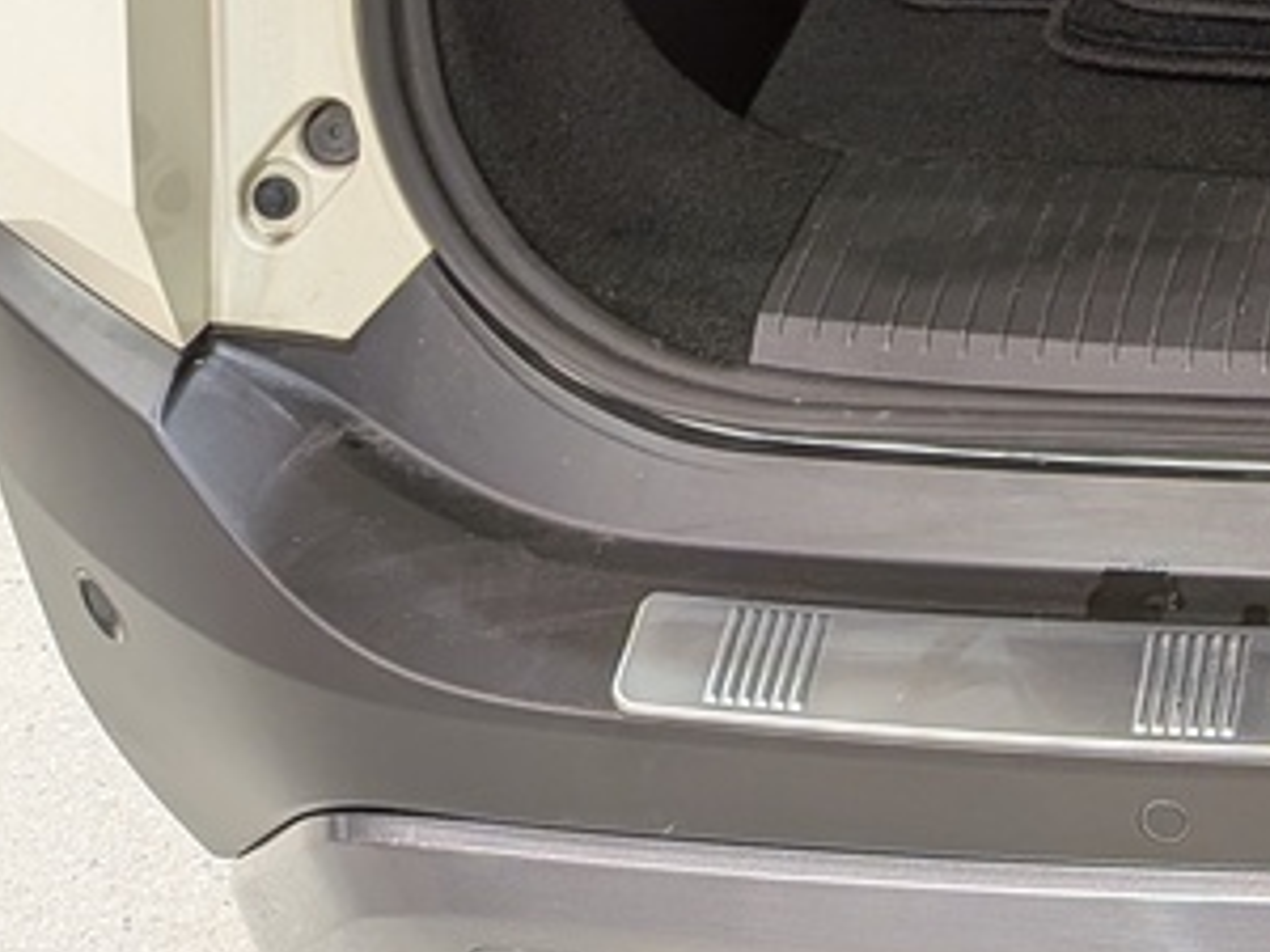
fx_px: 3008
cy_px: -504
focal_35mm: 82
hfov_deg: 20.6
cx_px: 1875
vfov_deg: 16.3
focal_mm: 4.53
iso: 131
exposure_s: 1/100
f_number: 1.7
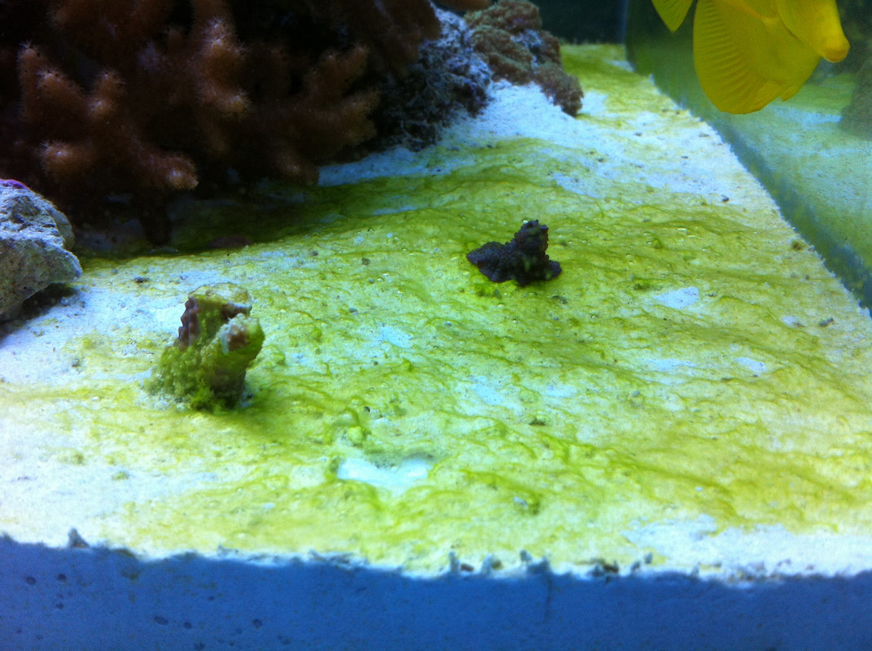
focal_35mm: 35
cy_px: 326
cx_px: 436
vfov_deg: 40.6
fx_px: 880
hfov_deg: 52.7
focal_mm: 3.85
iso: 80
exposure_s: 1/136
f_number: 2.8
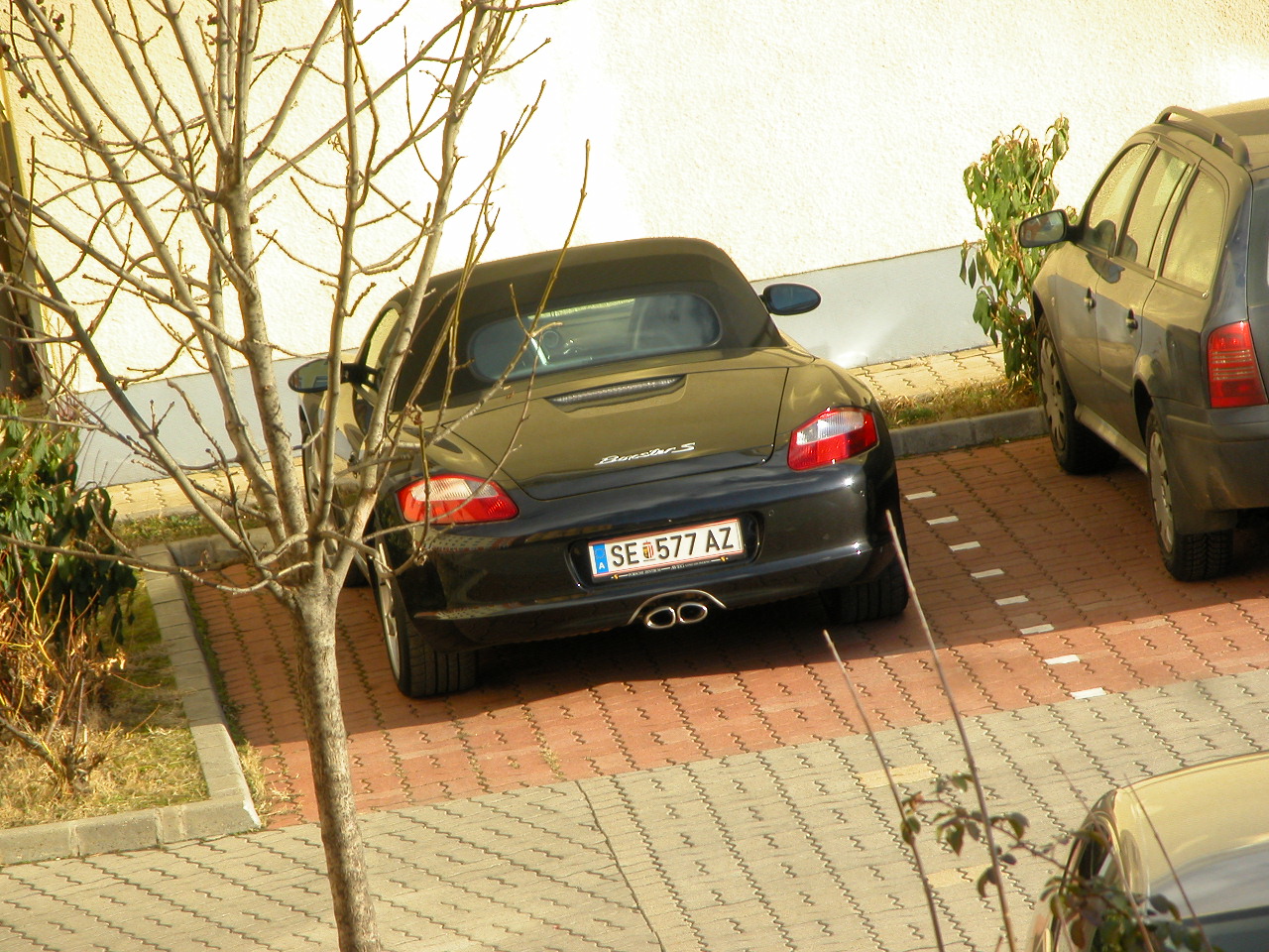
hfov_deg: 7.1
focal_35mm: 280
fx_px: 10265
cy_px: 476
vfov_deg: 5.3
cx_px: 634
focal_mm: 71.2
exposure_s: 1/207
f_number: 4.7
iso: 100
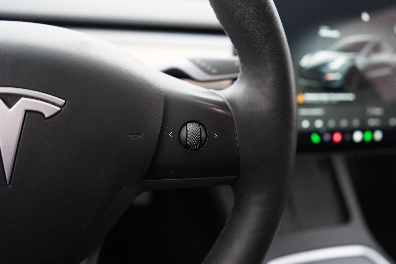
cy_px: 132
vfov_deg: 46.4
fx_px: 308
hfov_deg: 65.5
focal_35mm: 28
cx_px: 198
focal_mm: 28
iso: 6400
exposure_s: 1/60
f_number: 3.5
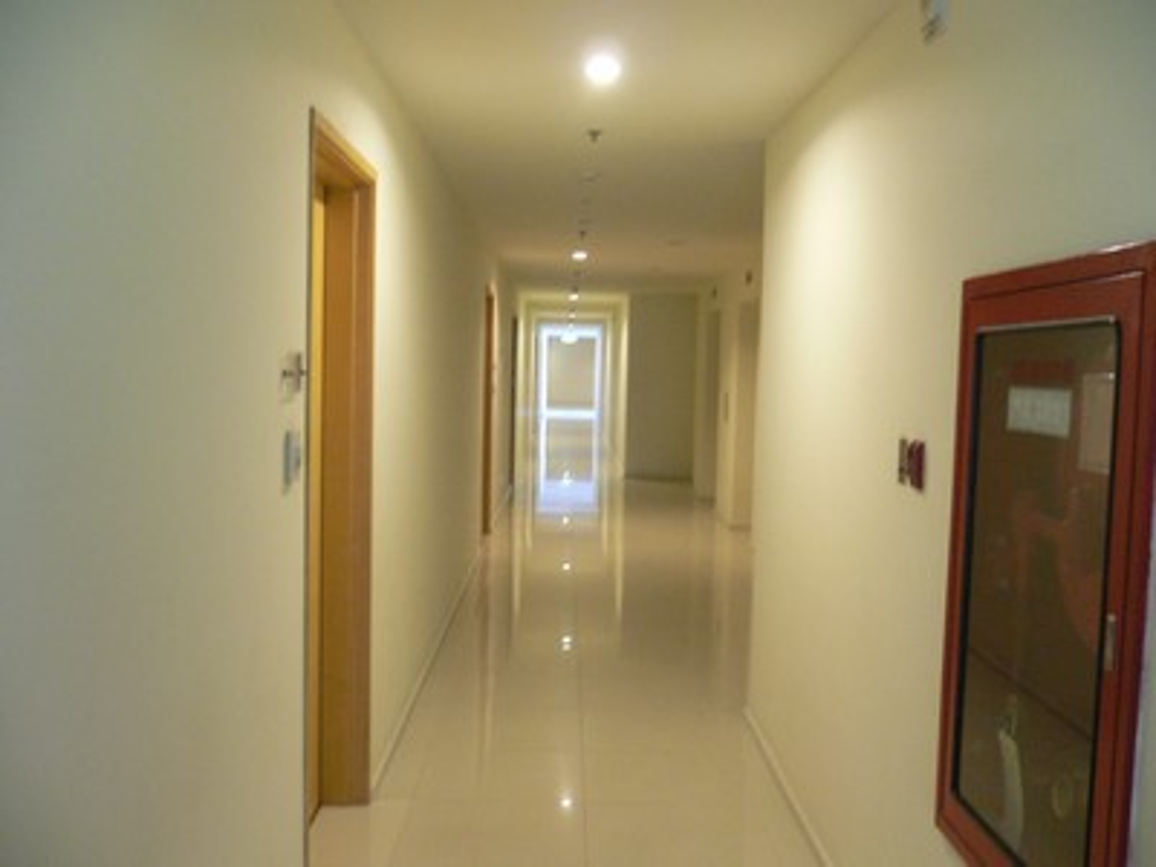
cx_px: 578
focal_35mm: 35
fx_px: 1169
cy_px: 434
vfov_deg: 40.7
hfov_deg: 52.6
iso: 200
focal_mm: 5.8
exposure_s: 1/8
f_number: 2.8
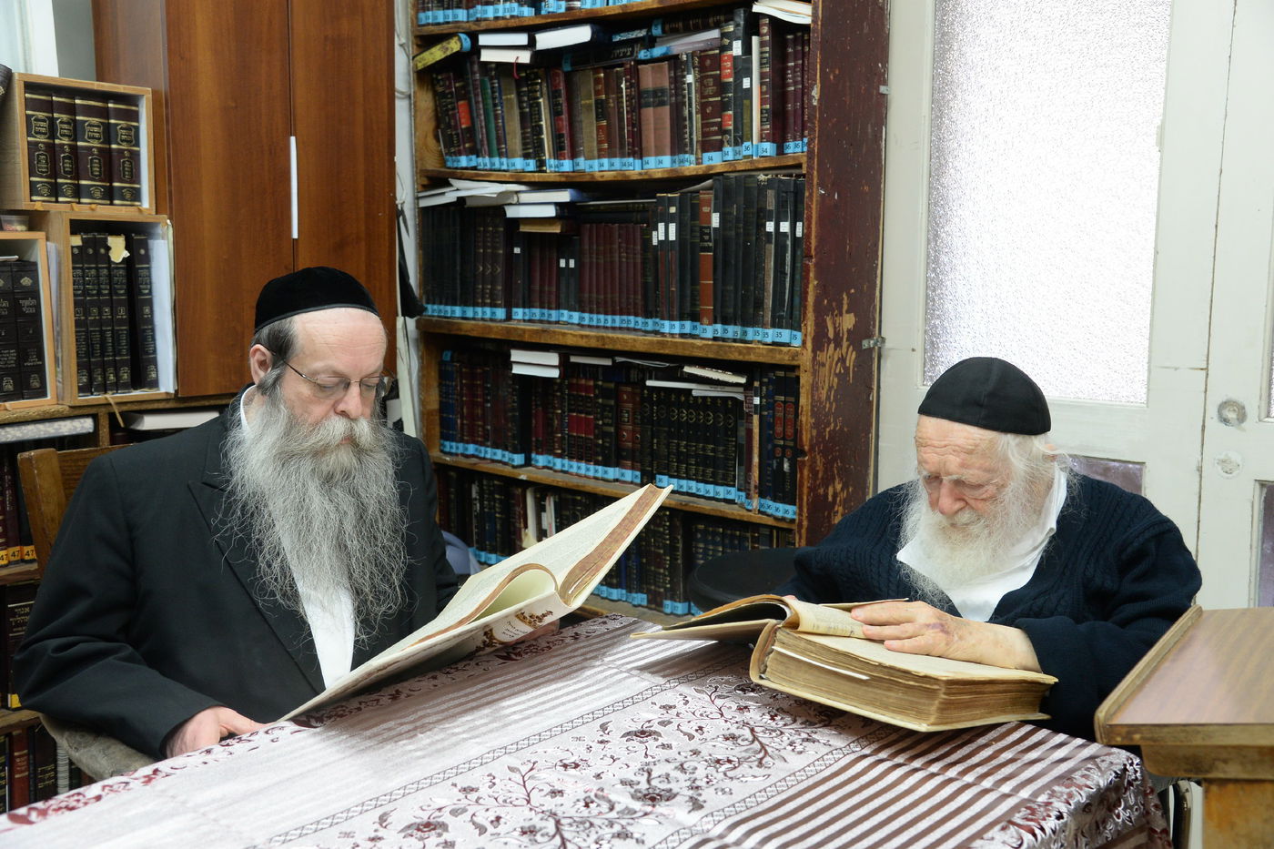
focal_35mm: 38
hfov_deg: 50.7
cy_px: 424
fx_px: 1345
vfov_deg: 35.0
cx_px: 637
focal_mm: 38
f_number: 5
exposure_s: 1/100
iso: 1600
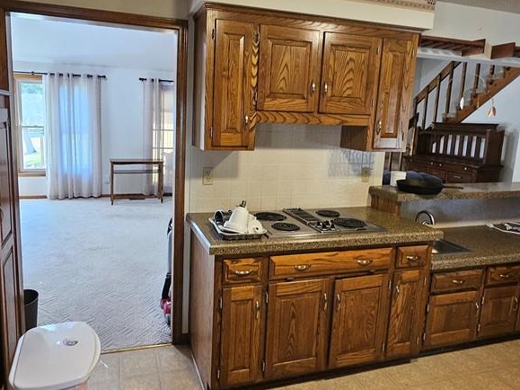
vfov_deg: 58.8
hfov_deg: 73.7
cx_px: 232
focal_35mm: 23
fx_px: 345
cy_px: 177
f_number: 2.2
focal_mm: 2.2
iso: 320
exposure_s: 1/60
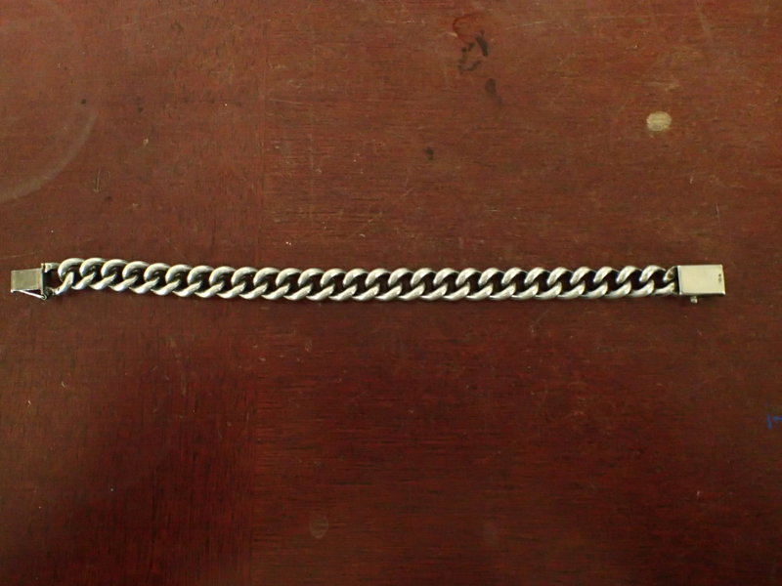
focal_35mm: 30
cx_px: 391
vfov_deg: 46.8
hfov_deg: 60.0
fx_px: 678
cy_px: 293
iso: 1600
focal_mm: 5.5
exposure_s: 1/20
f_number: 2.3
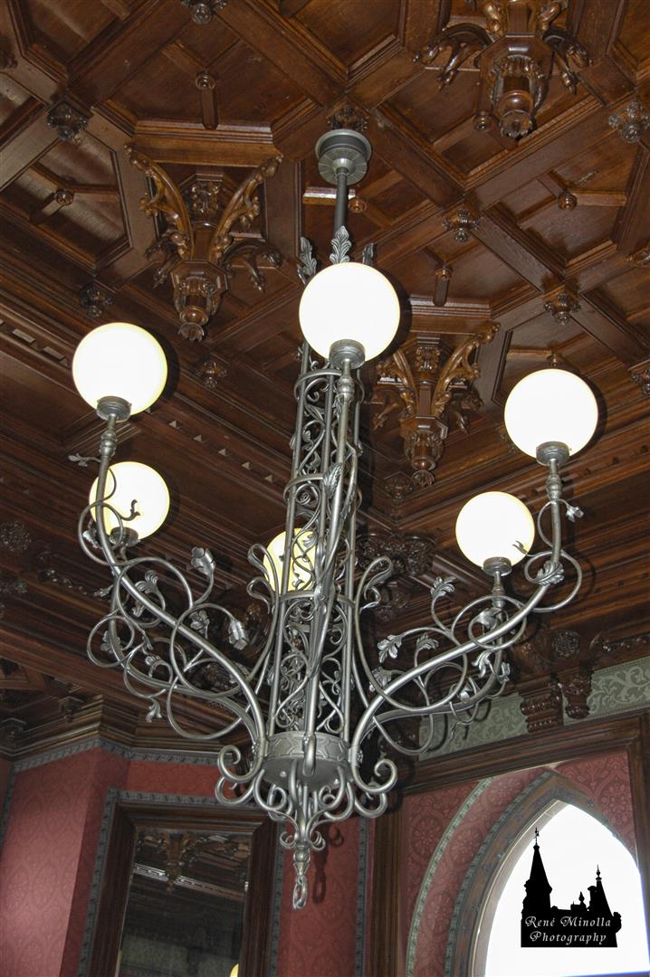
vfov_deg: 45.0
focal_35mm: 44
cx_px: 325
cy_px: 488
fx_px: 1180
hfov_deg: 30.8
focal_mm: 29
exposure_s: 1/80
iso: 400
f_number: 4.2
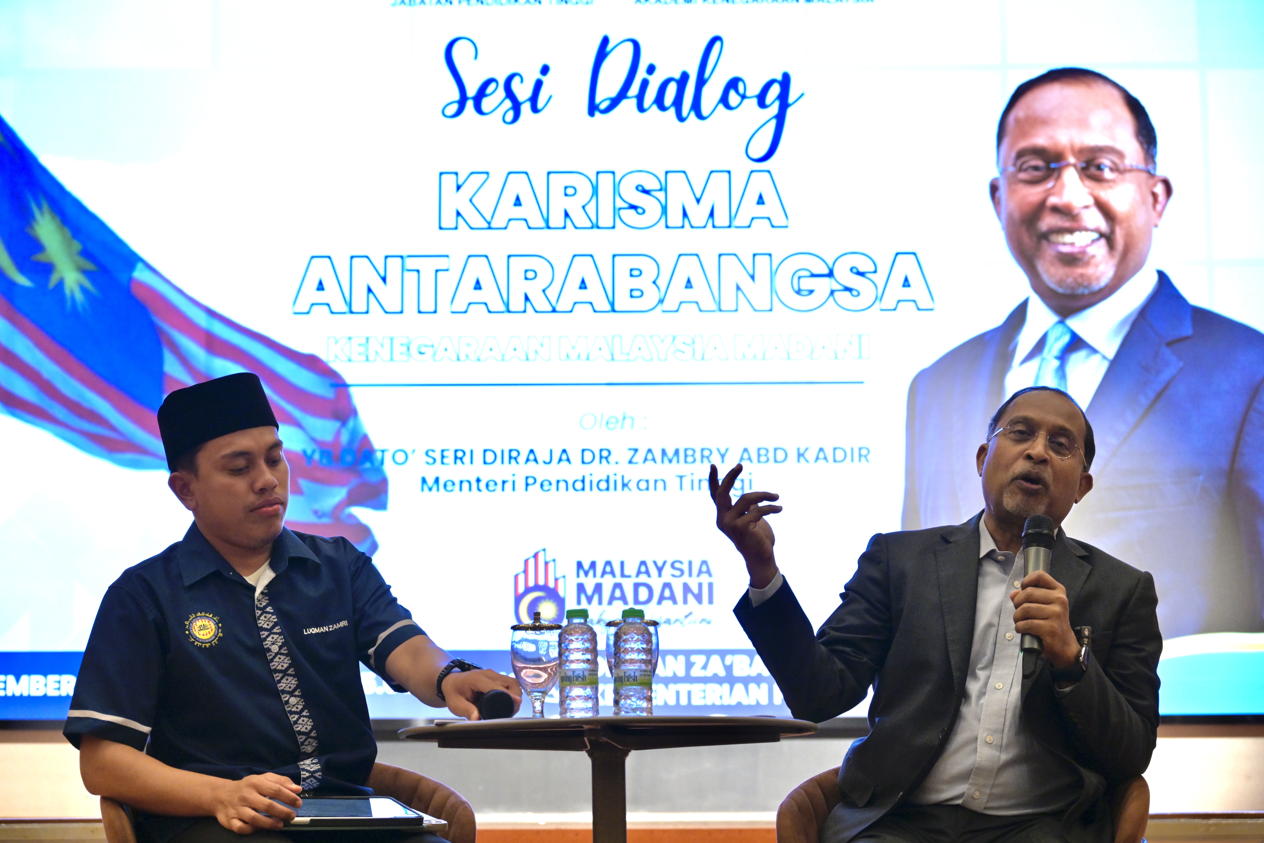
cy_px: 422
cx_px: 632
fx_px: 2668
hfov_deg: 26.7
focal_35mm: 76
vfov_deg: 17.9
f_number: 6
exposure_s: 1/100
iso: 3200
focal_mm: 76
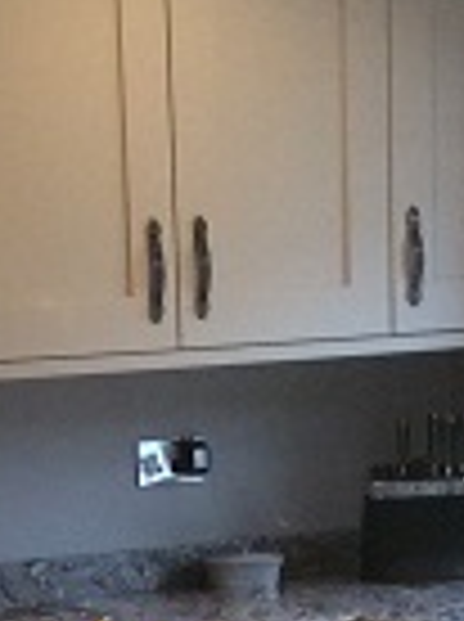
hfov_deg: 10.0
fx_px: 2653
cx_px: 171
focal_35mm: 148
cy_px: 994
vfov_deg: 12.5
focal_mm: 3.3
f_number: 2.4
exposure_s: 1/25
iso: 125
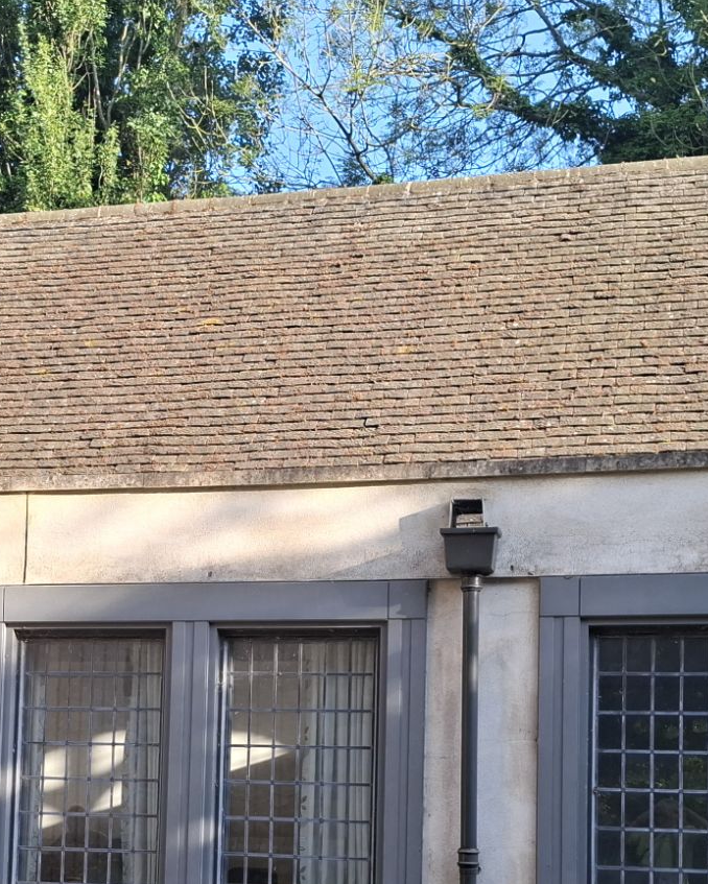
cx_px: 260
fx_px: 1388
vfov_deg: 34.0
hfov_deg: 28.5
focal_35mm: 53
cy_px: 743
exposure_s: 1/332
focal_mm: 5.54
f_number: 1.8
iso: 50
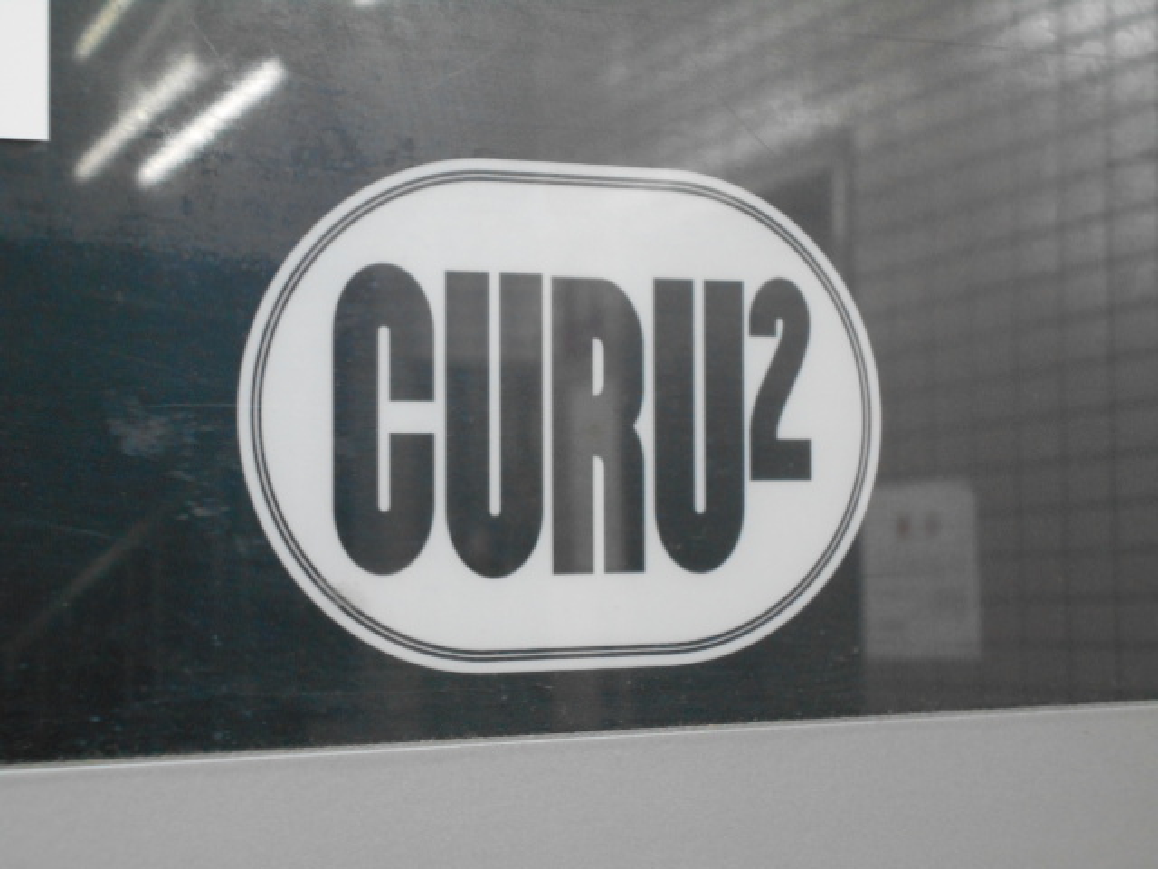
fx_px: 2208
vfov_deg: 22.3
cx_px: 579
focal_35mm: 66
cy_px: 434
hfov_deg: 29.4
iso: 400
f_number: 5.3
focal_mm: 11.6
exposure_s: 1/20
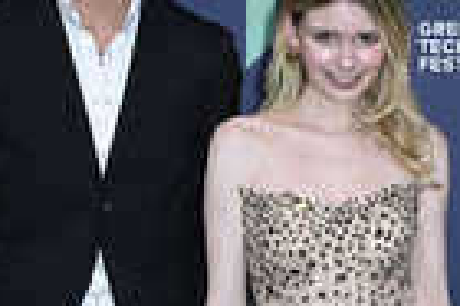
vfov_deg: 8.2
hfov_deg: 12.2
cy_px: 204
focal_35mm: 167
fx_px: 2131
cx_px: 462
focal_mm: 52
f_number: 5
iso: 500
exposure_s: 1/250
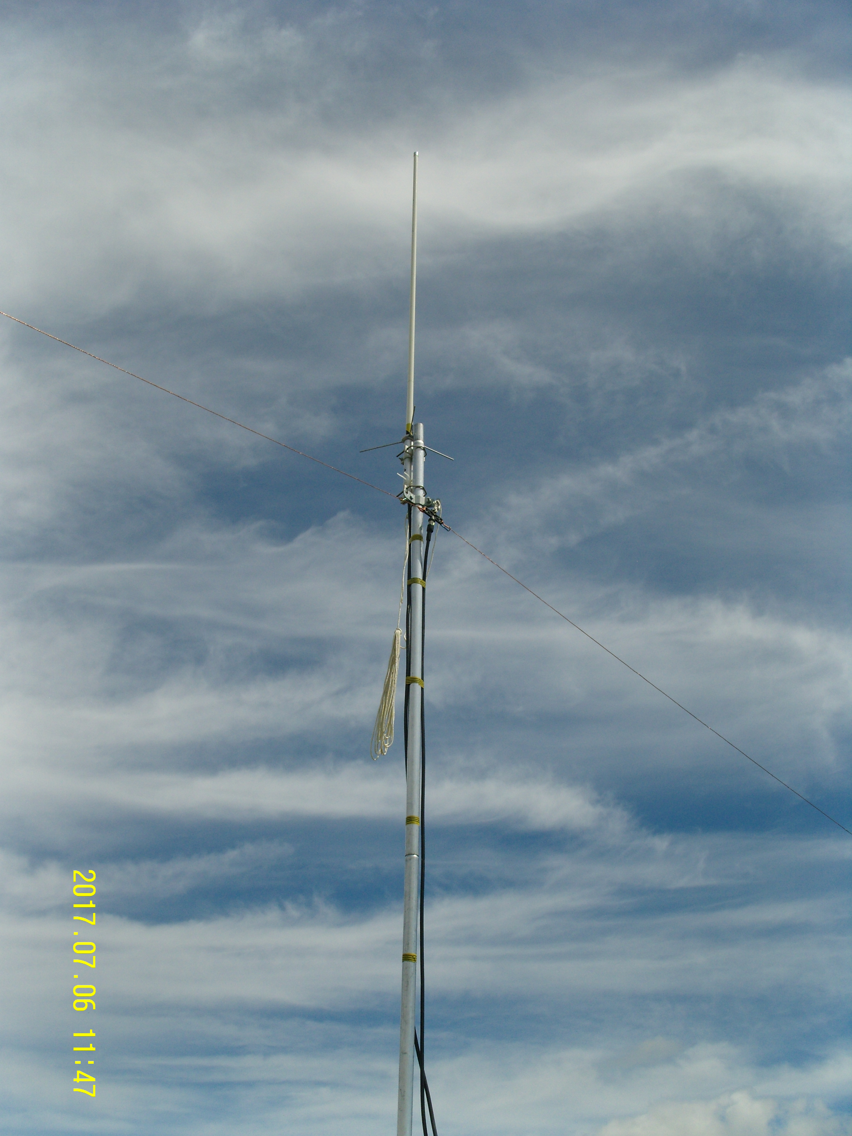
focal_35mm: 38
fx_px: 1247
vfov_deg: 49.0
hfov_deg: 37.7
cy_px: 568
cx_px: 426
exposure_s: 1/1500
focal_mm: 7.8
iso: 80
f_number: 4.4
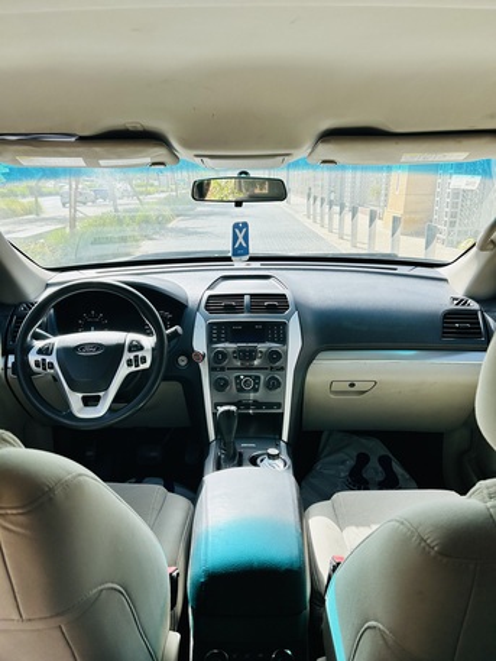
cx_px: 248
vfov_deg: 67.3
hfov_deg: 53.1
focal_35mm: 26
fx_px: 496
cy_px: 330
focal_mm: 5.7
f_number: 1.5
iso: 50
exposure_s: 1/873
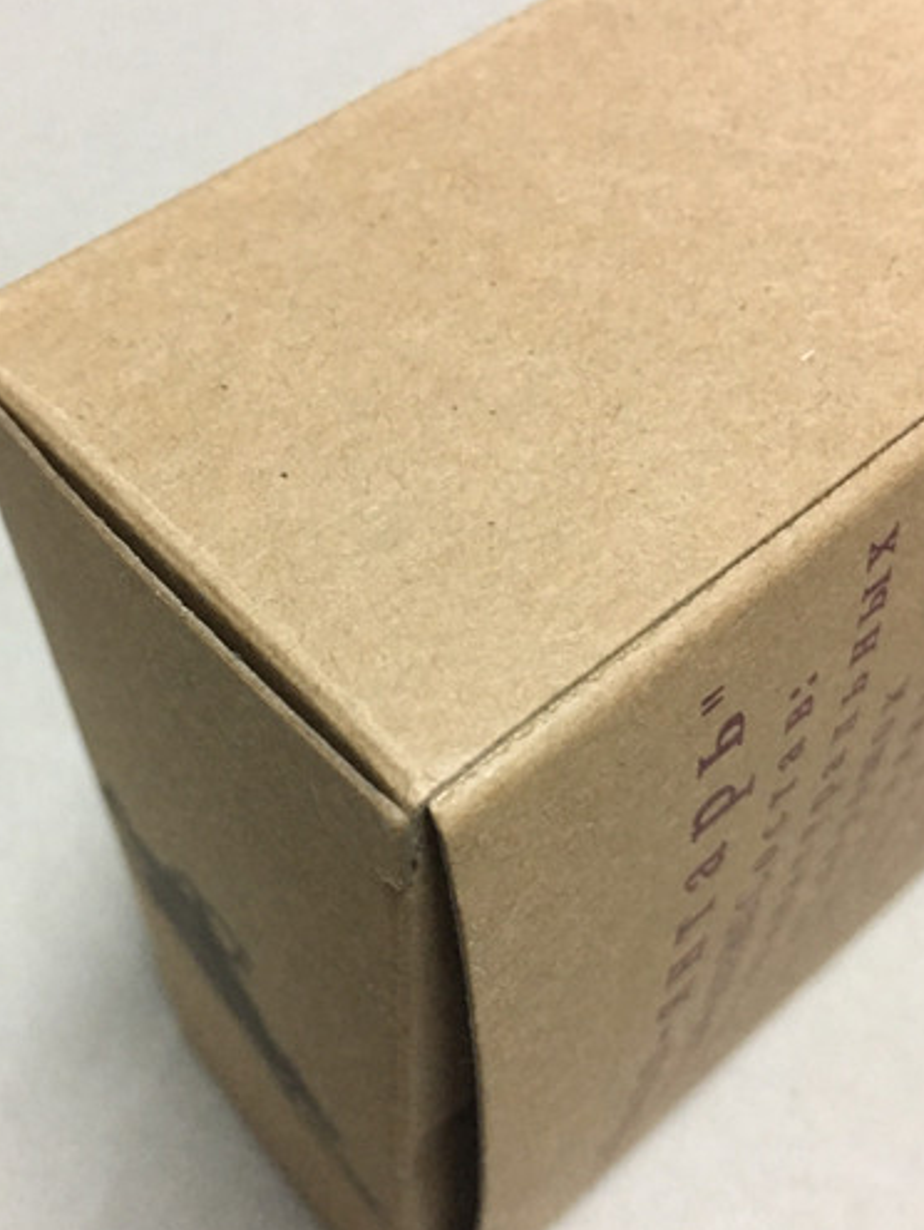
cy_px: 658
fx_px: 1386
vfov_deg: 47.8
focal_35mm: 39
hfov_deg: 36.7
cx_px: 363
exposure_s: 1/8
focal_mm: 4.15
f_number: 2.2
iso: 100
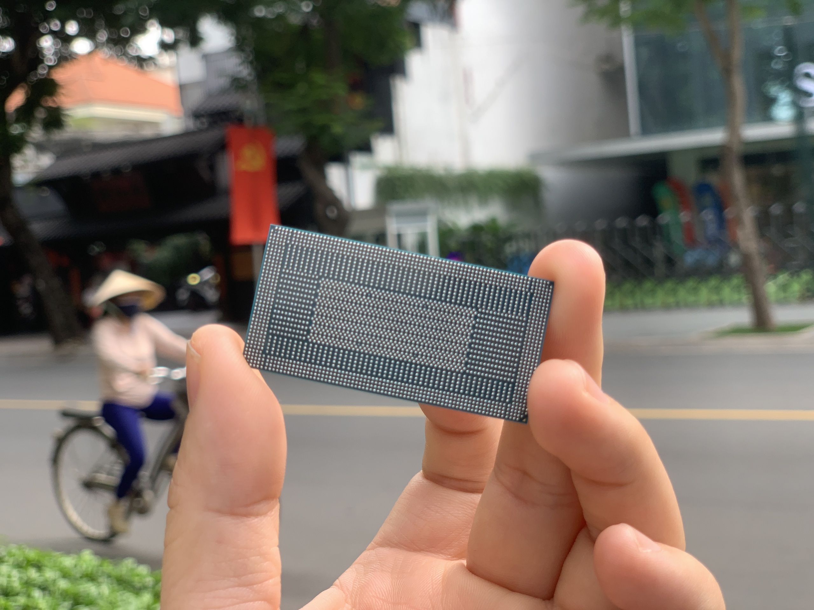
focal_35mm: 52
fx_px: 1223
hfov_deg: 36.8
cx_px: 407
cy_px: 305
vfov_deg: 28.0
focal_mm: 6
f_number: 2.4
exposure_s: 1/122
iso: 16
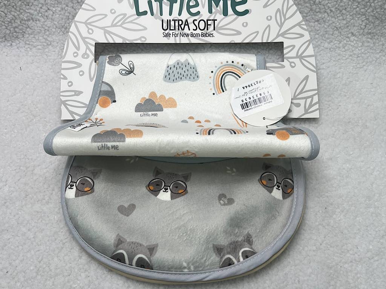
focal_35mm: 26
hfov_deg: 67.3
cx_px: 193
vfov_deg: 53.1
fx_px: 290
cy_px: 144
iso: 32
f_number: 1.5
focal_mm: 5.7
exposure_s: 1/105
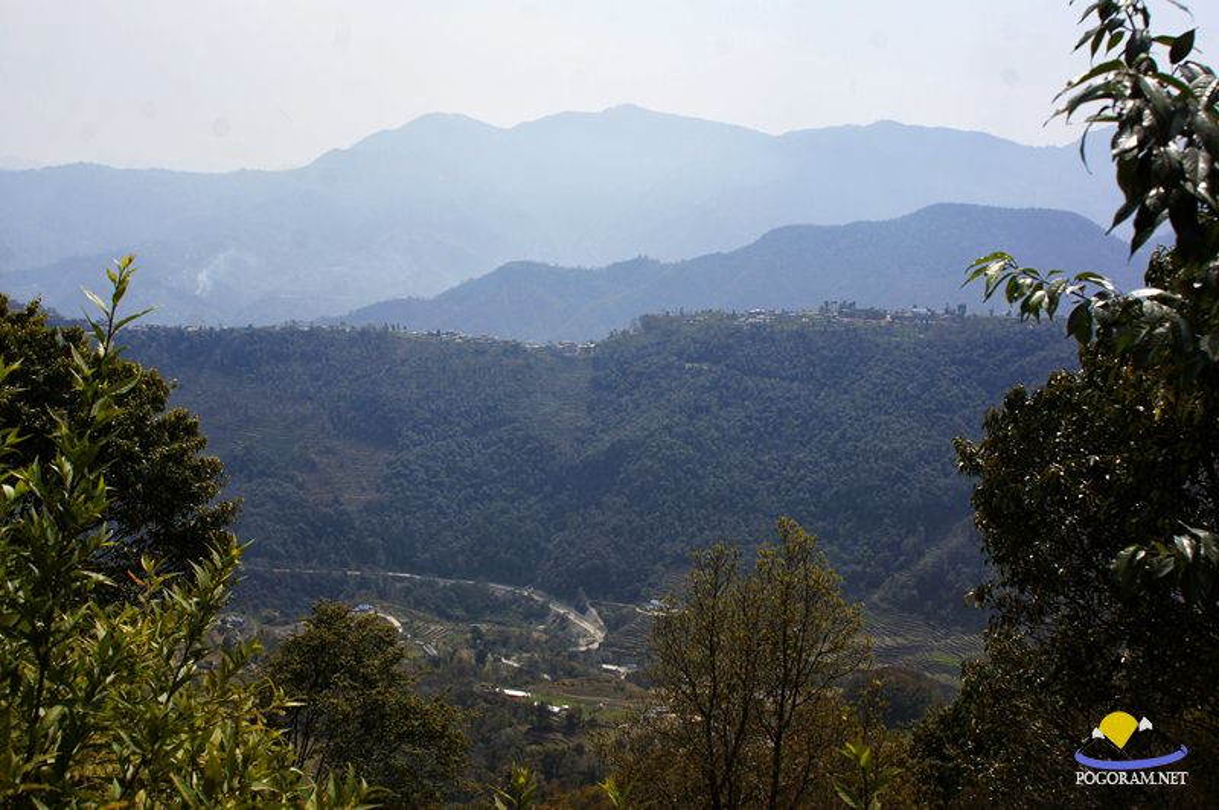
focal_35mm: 42
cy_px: 405
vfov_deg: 31.8
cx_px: 610
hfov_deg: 46.4
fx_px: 1421
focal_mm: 28
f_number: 9
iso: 100
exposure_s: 1/80
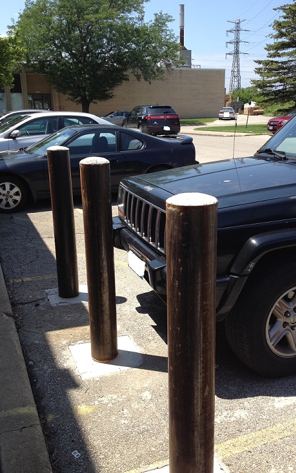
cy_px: 236
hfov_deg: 33.6
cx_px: 164
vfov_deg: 51.5
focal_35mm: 38
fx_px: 490
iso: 50
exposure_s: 1/1004
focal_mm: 4.28
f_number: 2.4
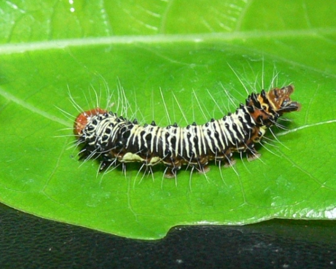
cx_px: 178
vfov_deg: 40.1
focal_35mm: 37
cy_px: 135
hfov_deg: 49.1
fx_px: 368
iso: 100
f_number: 4
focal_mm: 7.4
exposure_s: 1/30
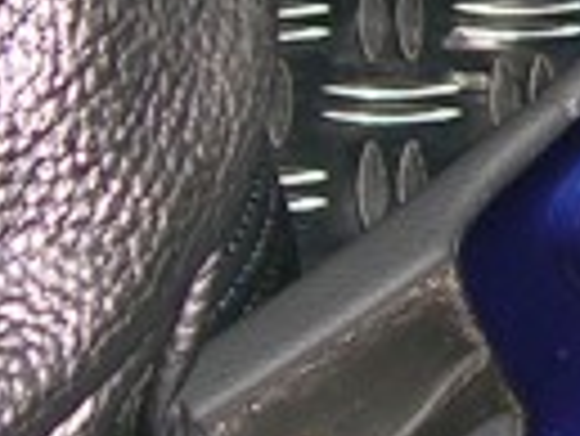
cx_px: 913
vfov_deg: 6.8
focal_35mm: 217
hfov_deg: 8.9
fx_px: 3639
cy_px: -108
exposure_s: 1/60.1
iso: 50
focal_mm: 5.4
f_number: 2.8
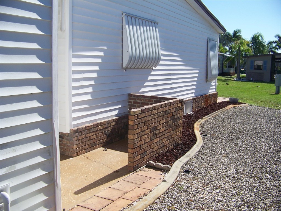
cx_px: 140
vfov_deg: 39.7
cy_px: 106
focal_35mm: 36
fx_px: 292
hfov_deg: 51.4
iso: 64
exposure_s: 1/1000
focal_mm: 5.85
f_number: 2.8
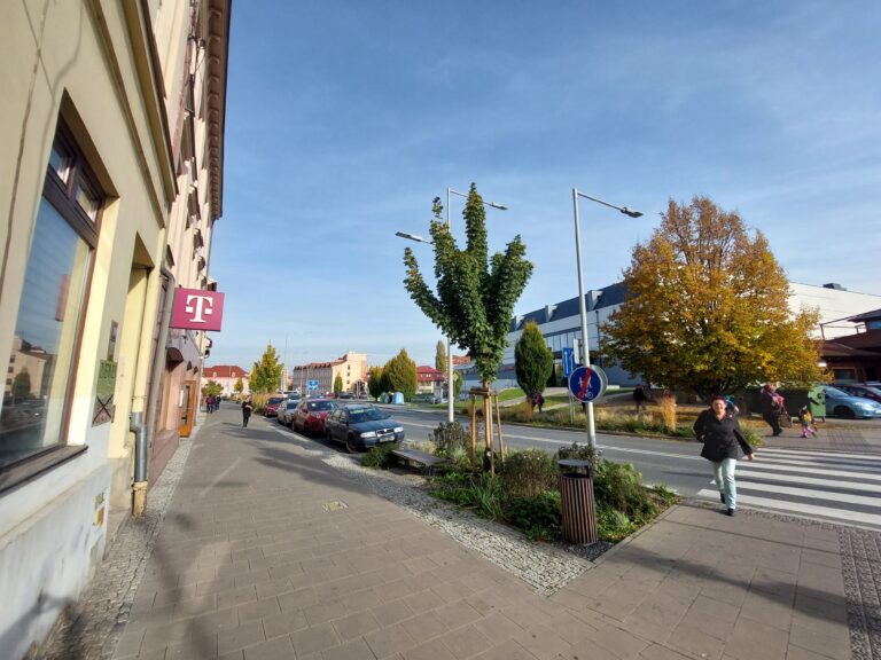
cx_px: 440
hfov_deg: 106.2
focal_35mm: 13
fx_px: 331
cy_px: 330
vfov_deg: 89.9
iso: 50
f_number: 2.2
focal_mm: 1.74
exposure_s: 1/1434
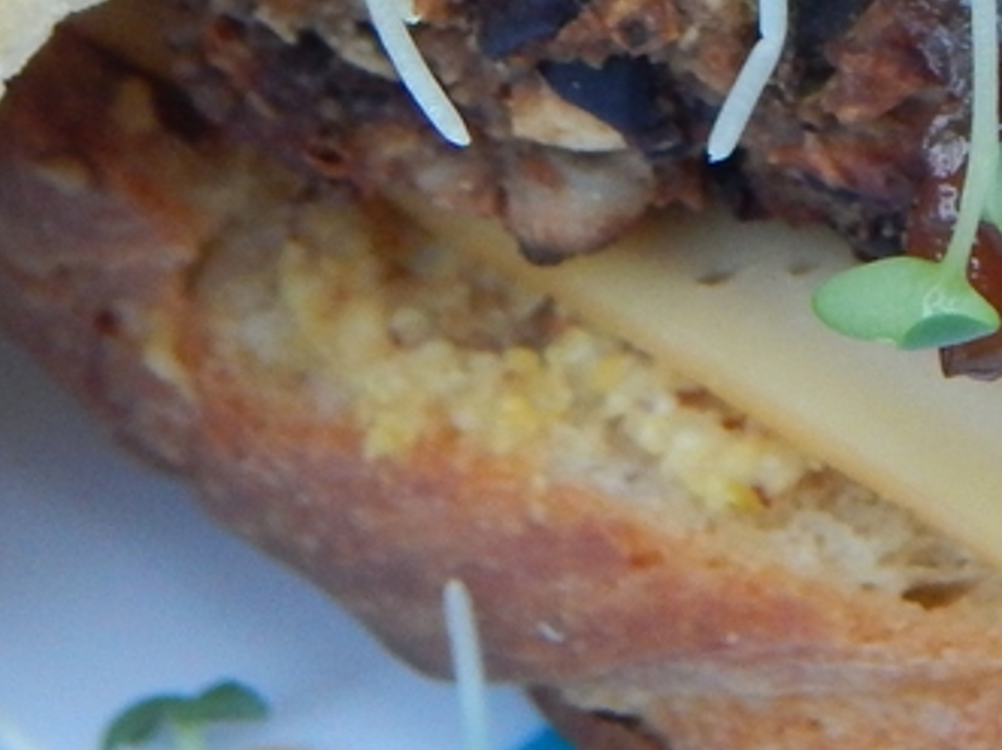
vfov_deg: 7.0
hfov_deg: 9.4
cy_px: -396
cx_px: 993
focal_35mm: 209
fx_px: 6048
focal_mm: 9.7
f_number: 3.8
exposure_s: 1/13
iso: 400
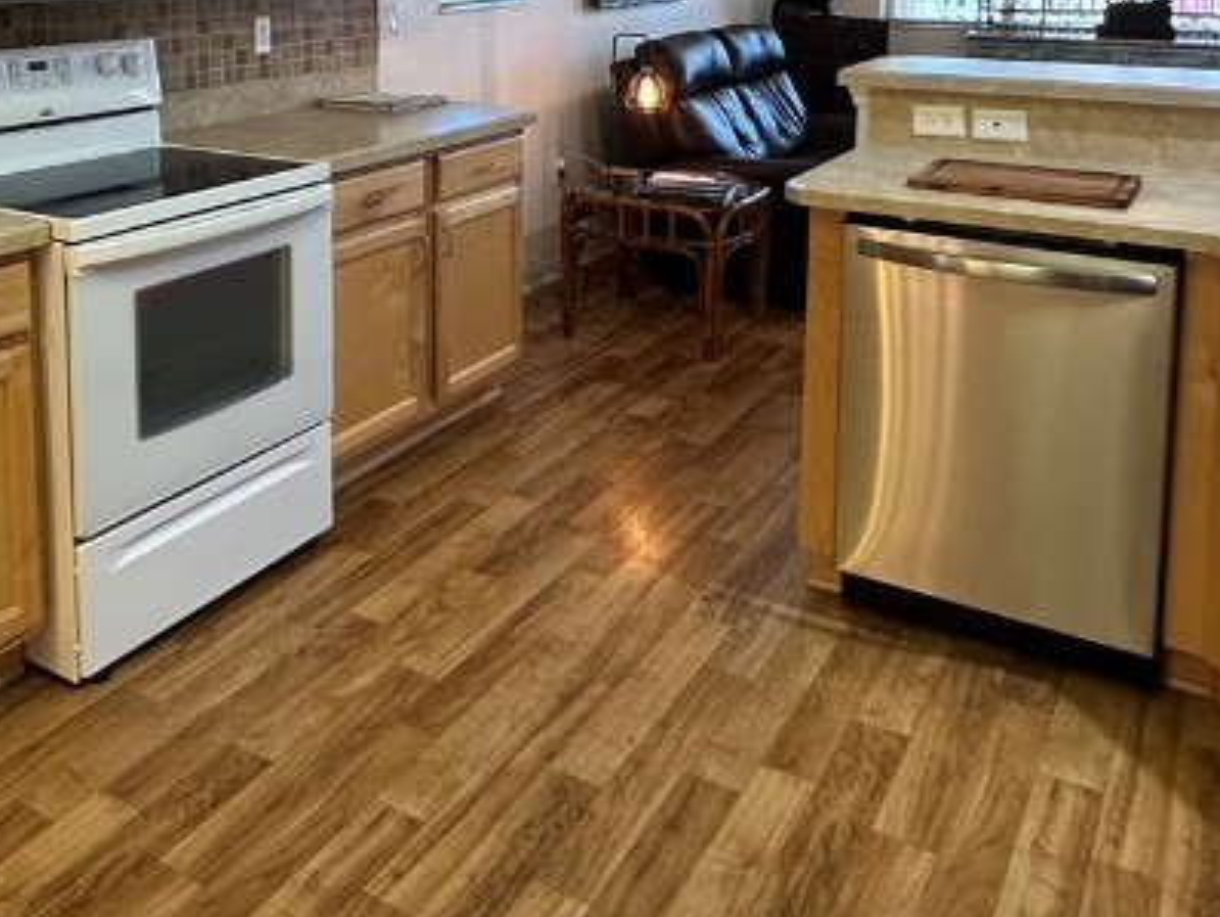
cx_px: 441
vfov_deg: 36.8
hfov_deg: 50.7
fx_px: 1270
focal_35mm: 36
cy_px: 64
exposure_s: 1/60
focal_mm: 2.22
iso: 160
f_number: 2.2
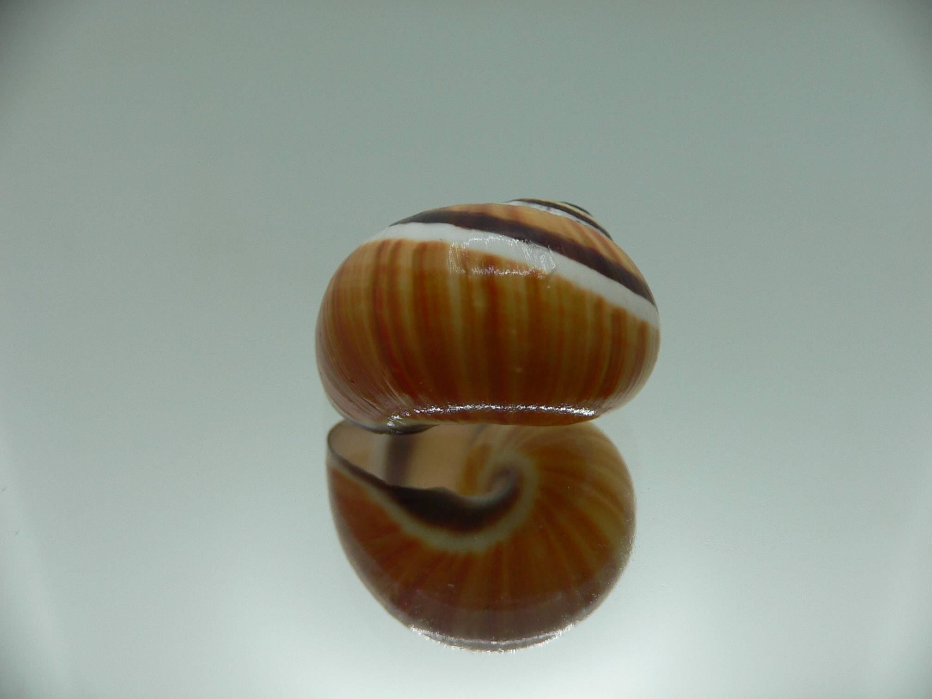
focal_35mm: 35
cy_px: 350
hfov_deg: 52.6
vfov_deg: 40.7
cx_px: 466
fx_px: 942
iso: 80
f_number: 2.8
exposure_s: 1/80
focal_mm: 4.6
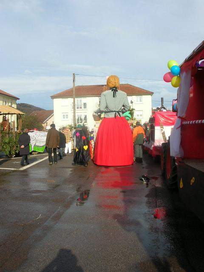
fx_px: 275
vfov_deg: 52.6
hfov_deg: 40.7
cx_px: 102
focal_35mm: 35
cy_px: 136
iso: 50
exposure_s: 1/325
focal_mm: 5.8
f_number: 5.6
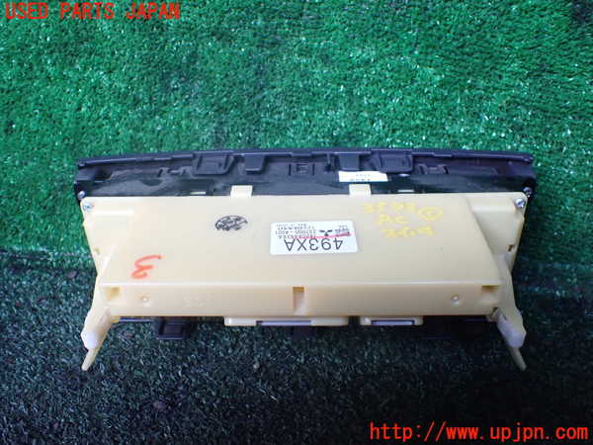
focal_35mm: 30
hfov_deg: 60.0
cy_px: 222
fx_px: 514
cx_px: 296
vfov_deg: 46.8
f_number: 2.3
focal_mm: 5.4
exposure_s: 1/125
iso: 640
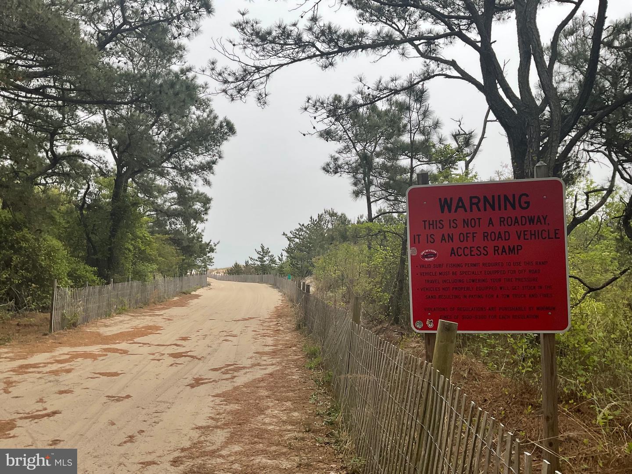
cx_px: 316
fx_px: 529
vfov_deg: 48.2
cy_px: 237
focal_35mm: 29
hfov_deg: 61.7
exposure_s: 1/3125
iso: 16
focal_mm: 3
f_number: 1.8
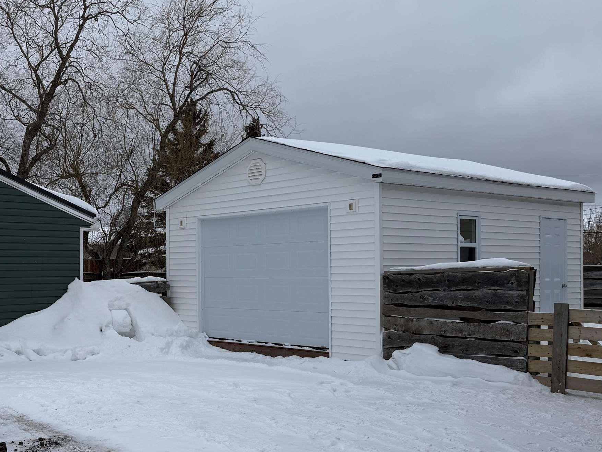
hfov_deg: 42.3
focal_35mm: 42
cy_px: 276
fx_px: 731
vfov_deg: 34.2
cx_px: 102
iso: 80
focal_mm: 6.76
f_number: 1.78
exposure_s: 1/4167
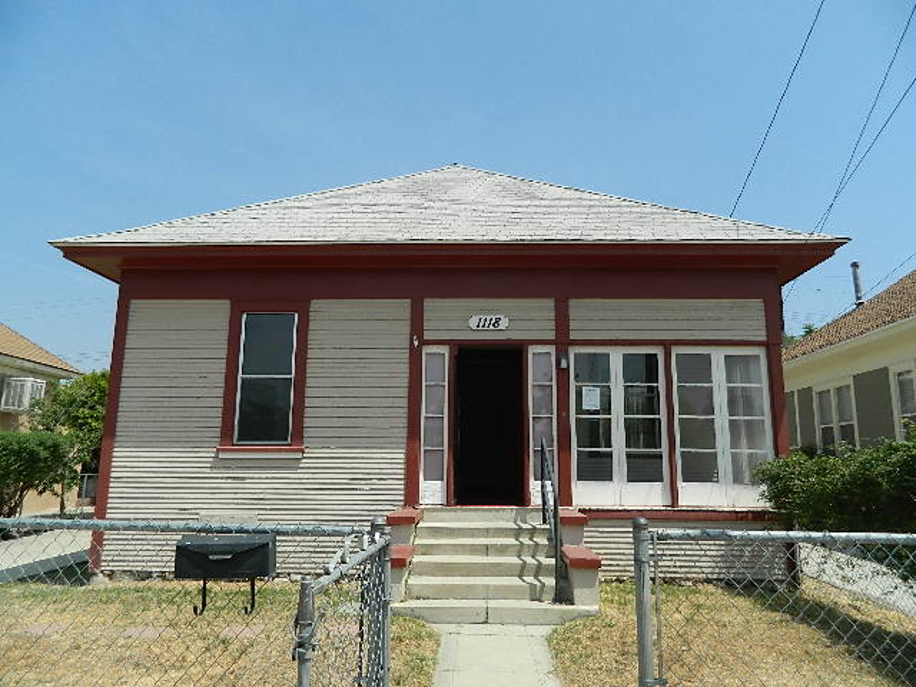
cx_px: 458
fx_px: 662
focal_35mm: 25
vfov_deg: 54.9
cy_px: 344
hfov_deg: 69.4
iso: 80
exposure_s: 1/160
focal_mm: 4.5
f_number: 8.7
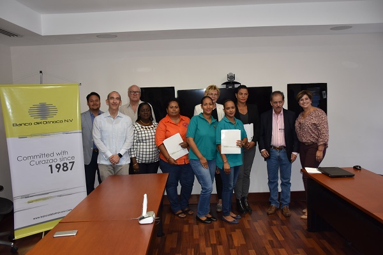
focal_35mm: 30
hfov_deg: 61.9
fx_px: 319
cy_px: 128
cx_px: 192
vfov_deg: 43.6
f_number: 3.5
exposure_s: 1/60
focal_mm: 20
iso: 900
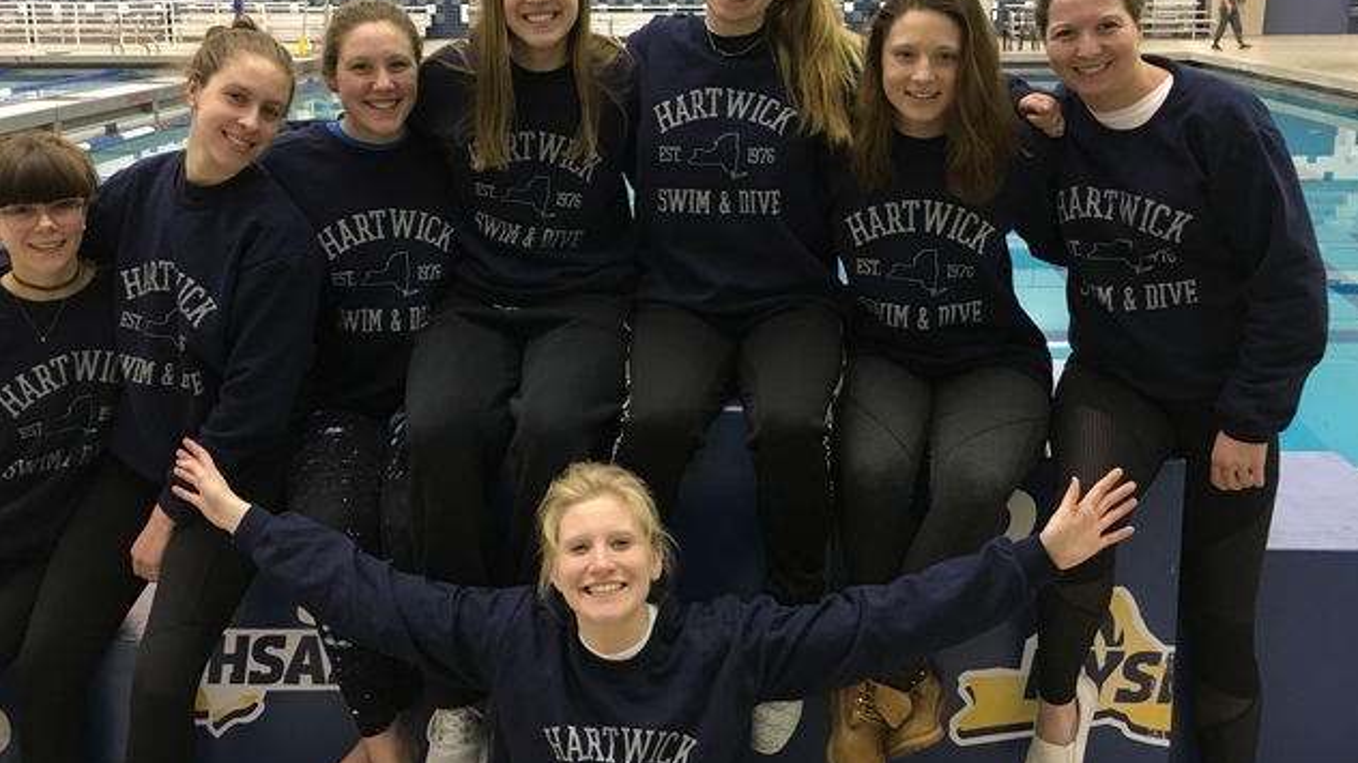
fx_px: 1296
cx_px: 634
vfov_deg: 32.6
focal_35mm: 36
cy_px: 271
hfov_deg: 55.3
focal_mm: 4.15
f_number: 2.2
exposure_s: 1/30
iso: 100
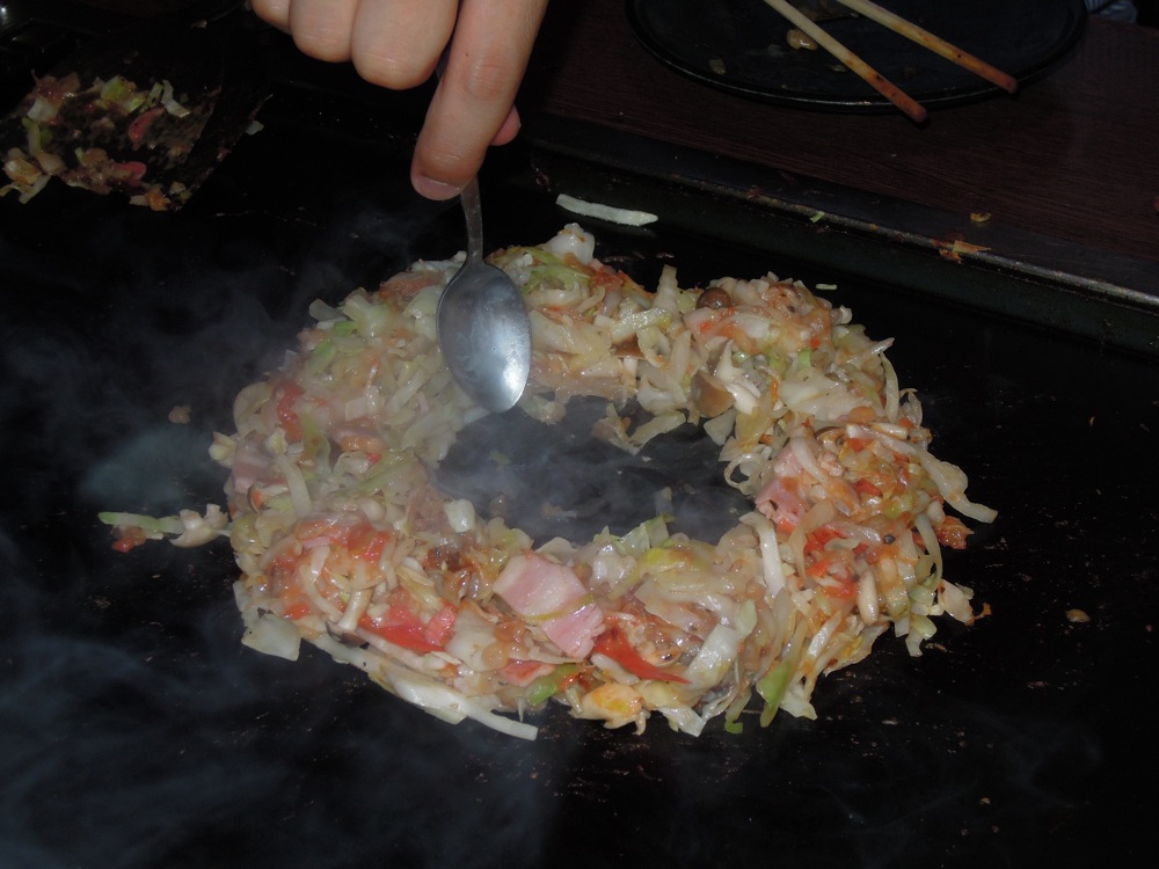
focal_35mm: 62
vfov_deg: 23.7
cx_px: 580
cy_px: 434
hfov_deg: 31.2
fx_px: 2076
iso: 200
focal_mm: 11.1
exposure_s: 1/60
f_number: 4.2
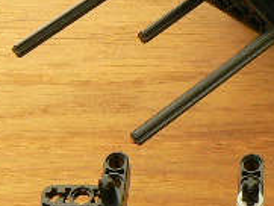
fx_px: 1006
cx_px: 292
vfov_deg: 11.7
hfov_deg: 15.2
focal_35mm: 127
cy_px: 58
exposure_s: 3.2
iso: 100
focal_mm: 6
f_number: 6.3
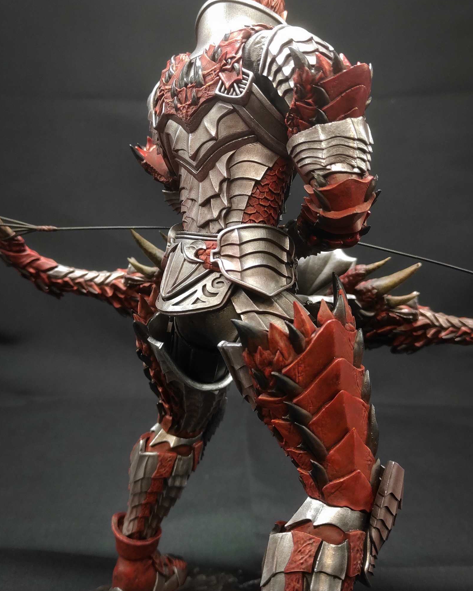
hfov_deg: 53.2
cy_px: 280
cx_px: 243
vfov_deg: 64.0
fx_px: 472
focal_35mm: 27
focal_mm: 5.43
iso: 200
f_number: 1.89
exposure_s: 1/14
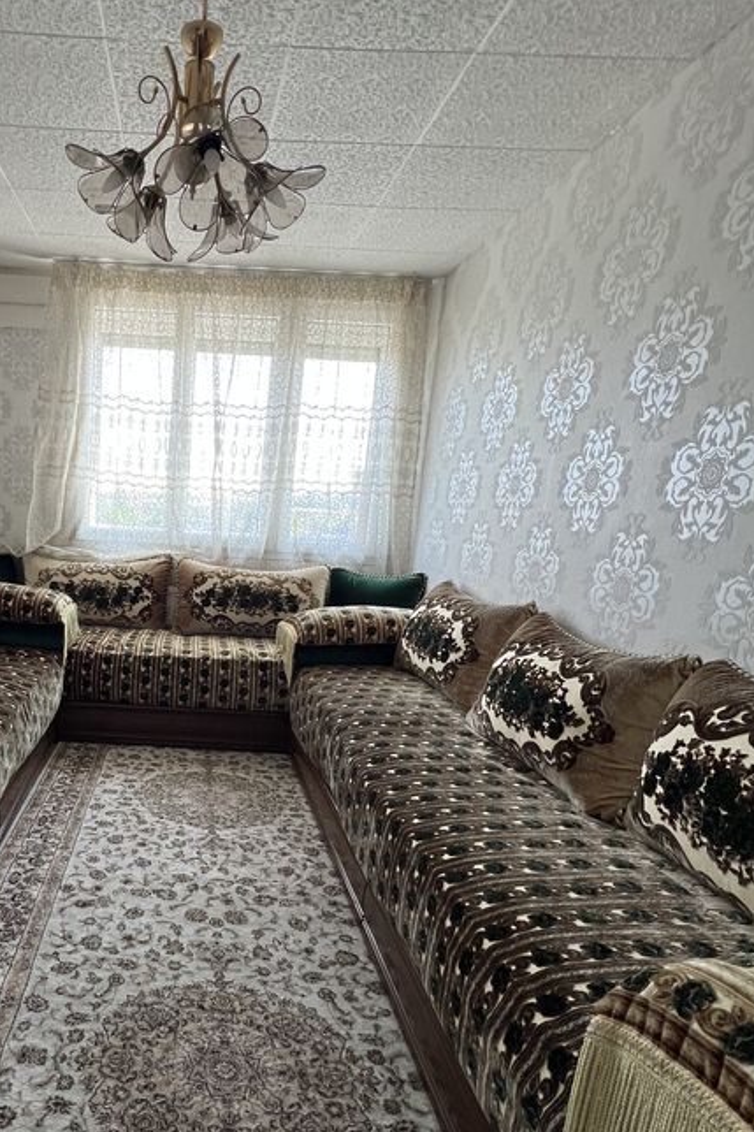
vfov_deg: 80.5
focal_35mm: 21
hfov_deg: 55.7
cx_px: 163
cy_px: 664
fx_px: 660
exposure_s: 1/99
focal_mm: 1.57
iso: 64
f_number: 1.8
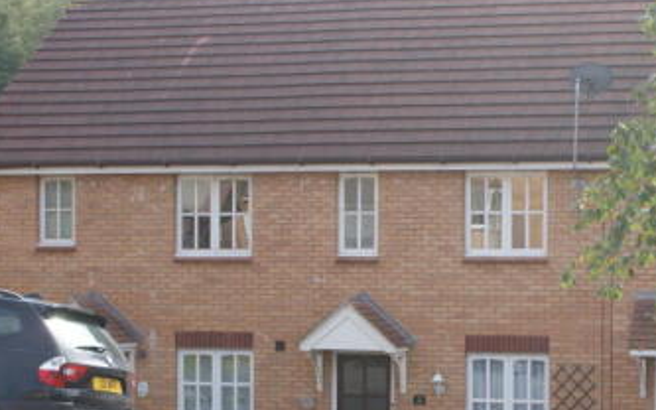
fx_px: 1877
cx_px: 446
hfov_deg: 19.8
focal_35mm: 105
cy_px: 308
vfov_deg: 12.4
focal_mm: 35
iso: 100
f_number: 8
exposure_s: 1/125
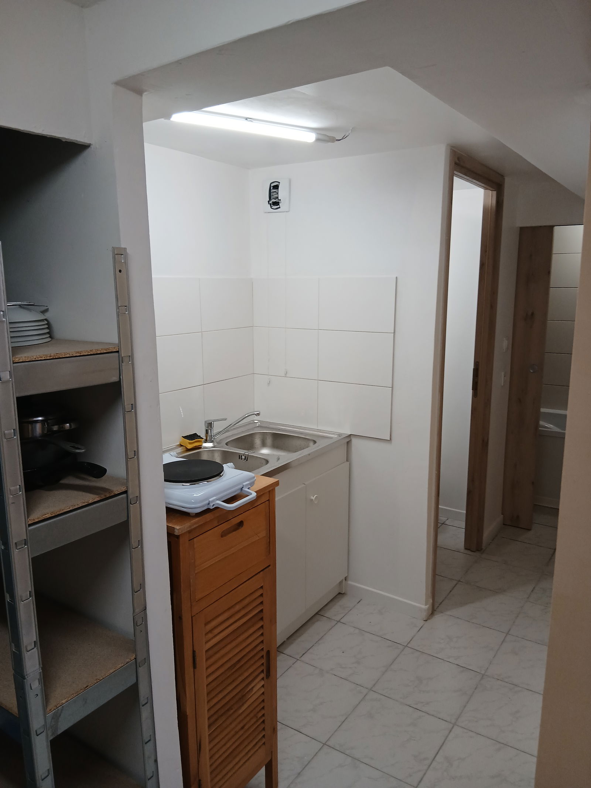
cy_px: 394
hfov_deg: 53.1
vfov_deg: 67.3
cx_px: 296
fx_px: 592
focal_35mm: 26
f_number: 1.8
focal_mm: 3.98
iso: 80
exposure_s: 1/50
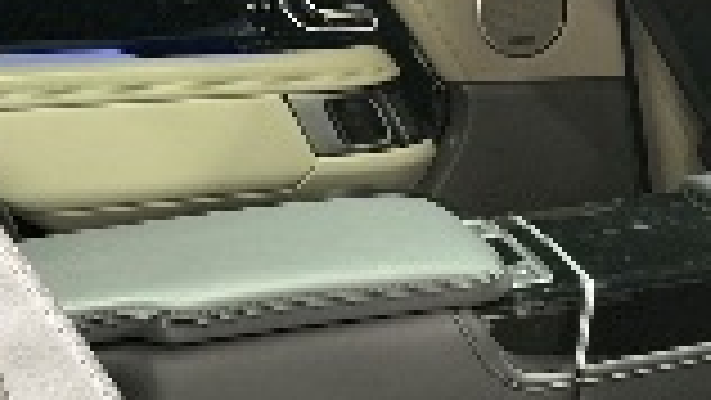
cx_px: 801
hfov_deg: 15.1
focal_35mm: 138
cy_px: 202
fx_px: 2603
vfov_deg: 8.8
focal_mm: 6.76
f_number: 1.78
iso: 500
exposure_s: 1/33
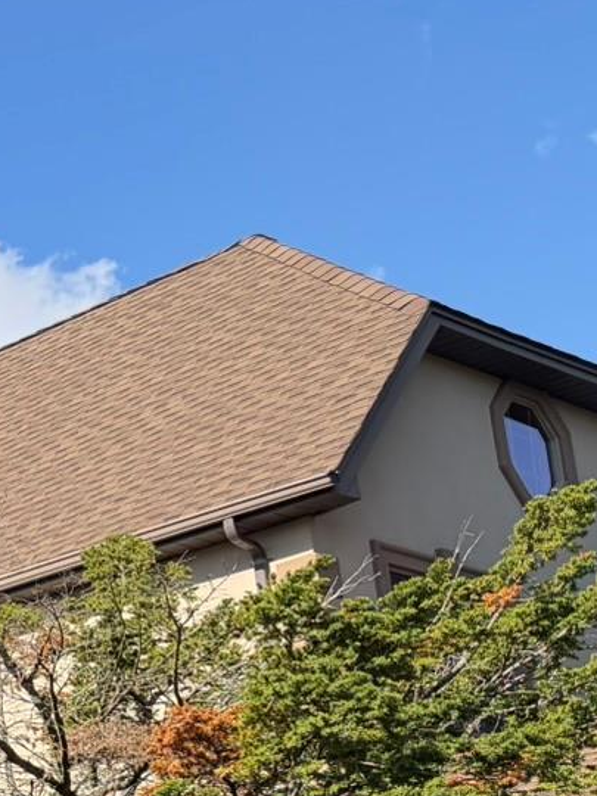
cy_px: 880
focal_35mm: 91
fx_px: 2093
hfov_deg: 12.5
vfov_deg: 20.5
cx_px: -865
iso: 100
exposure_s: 1/1949
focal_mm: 6.76
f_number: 1.78
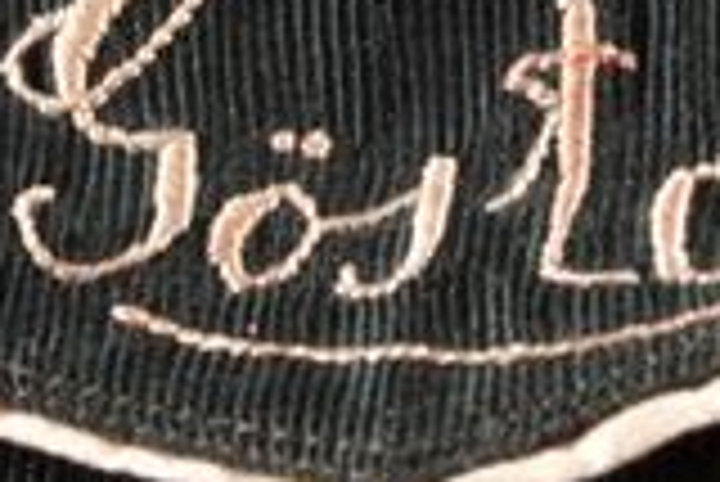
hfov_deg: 4.6
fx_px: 9008
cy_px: -320
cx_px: 495
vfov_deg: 3.1
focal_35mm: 450
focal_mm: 60
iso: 200
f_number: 13
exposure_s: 1/100
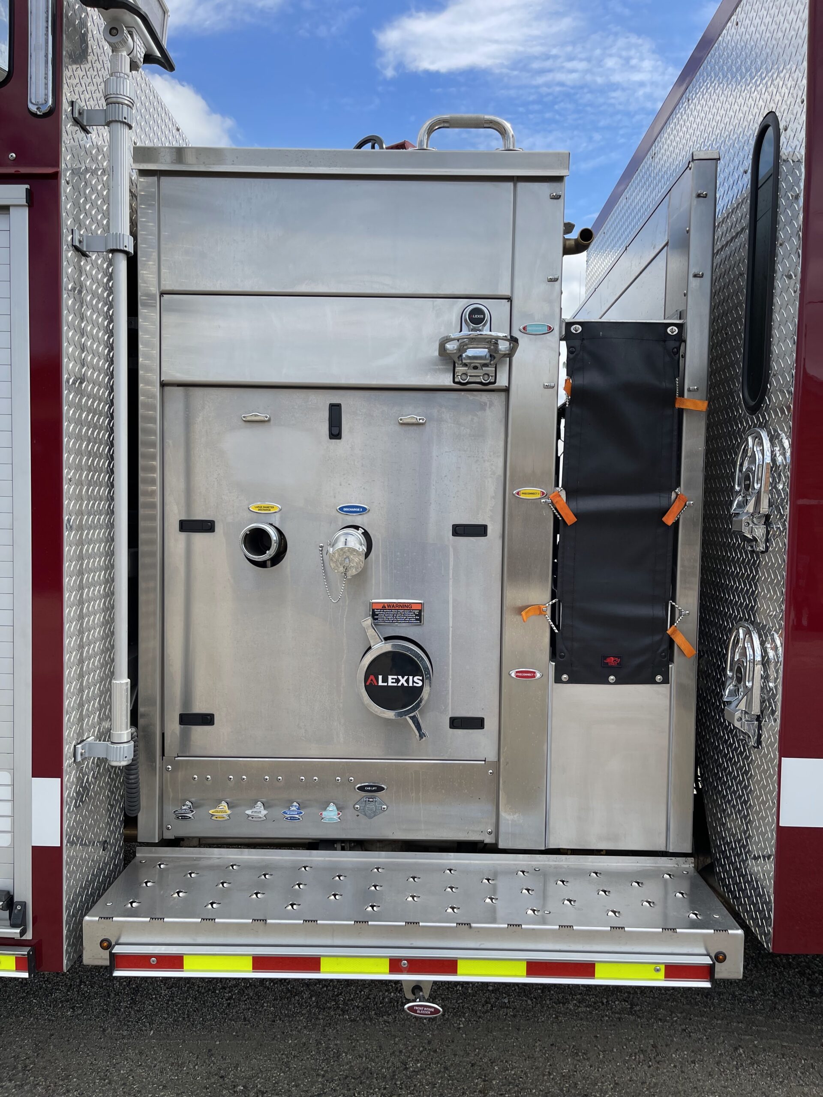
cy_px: 548
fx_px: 824
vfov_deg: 67.3
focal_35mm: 26
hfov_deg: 53.1
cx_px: 412
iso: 32
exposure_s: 1/2488
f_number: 1.6
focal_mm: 5.1
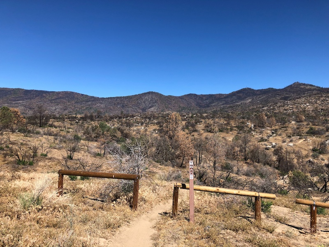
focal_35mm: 28
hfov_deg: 63.4
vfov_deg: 49.7
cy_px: 124
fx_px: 266
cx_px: 164
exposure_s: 1/1845
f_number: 1.8
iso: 20
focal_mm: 3.99
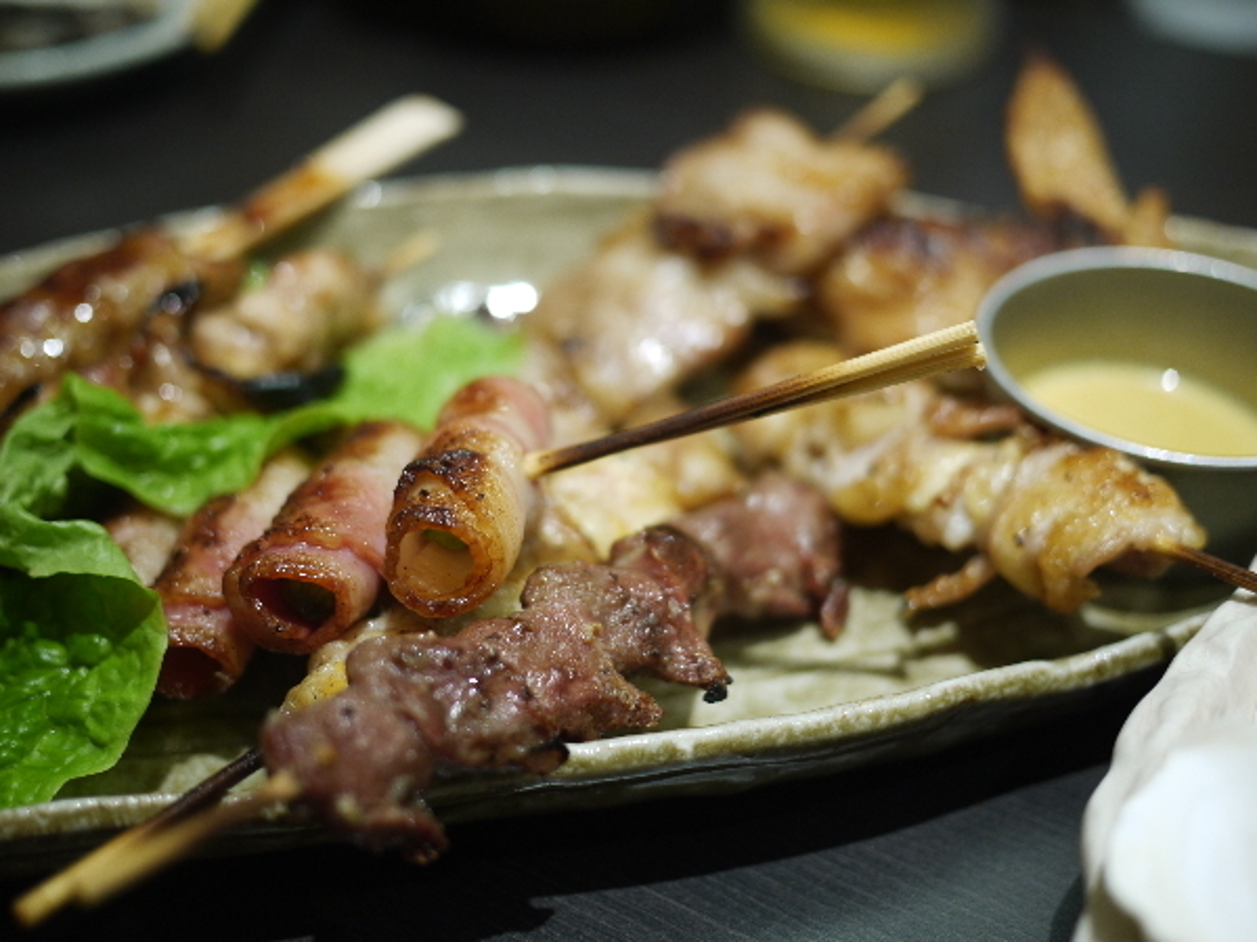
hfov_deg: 46.8
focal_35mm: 40
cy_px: 471
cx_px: 628
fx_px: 1453
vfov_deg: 36.0
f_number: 1.7
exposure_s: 1/30
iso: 100
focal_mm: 20
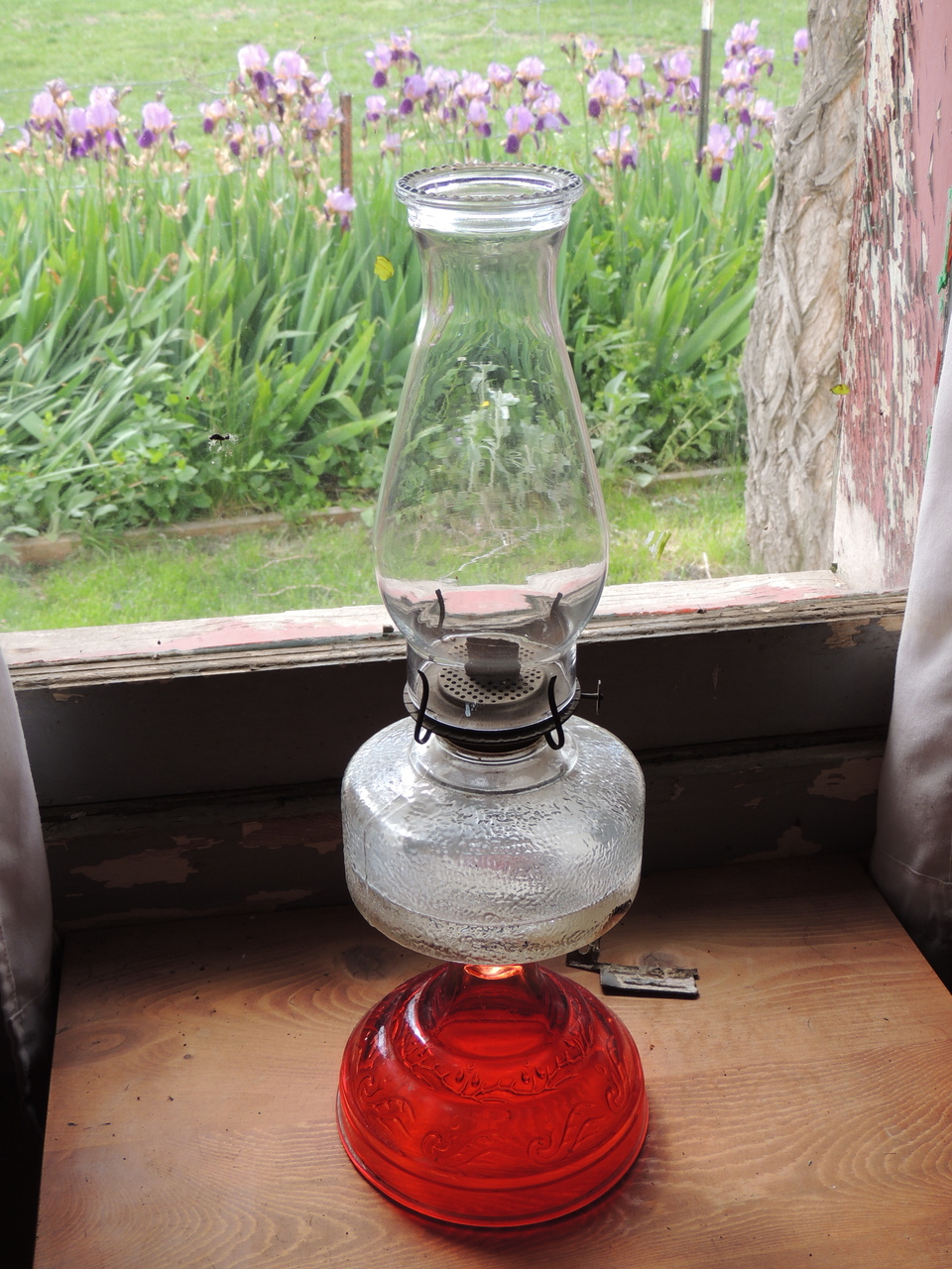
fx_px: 1467
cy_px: 634
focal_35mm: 40
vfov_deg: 46.8
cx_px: 476
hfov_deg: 36.0
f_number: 3.3
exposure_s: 1/100
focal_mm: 7.1
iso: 100
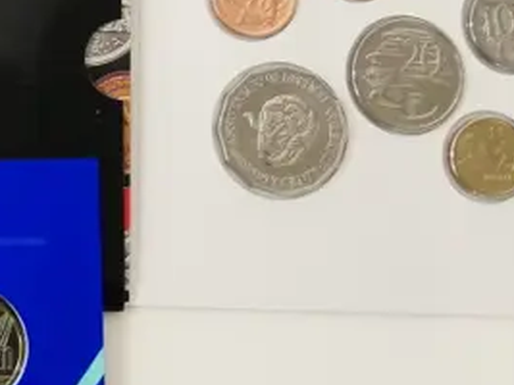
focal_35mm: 92
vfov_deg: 15.8
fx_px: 1365
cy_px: 19
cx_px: -227
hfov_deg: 19.0
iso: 3200
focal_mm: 12
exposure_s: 1/100
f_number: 4.2
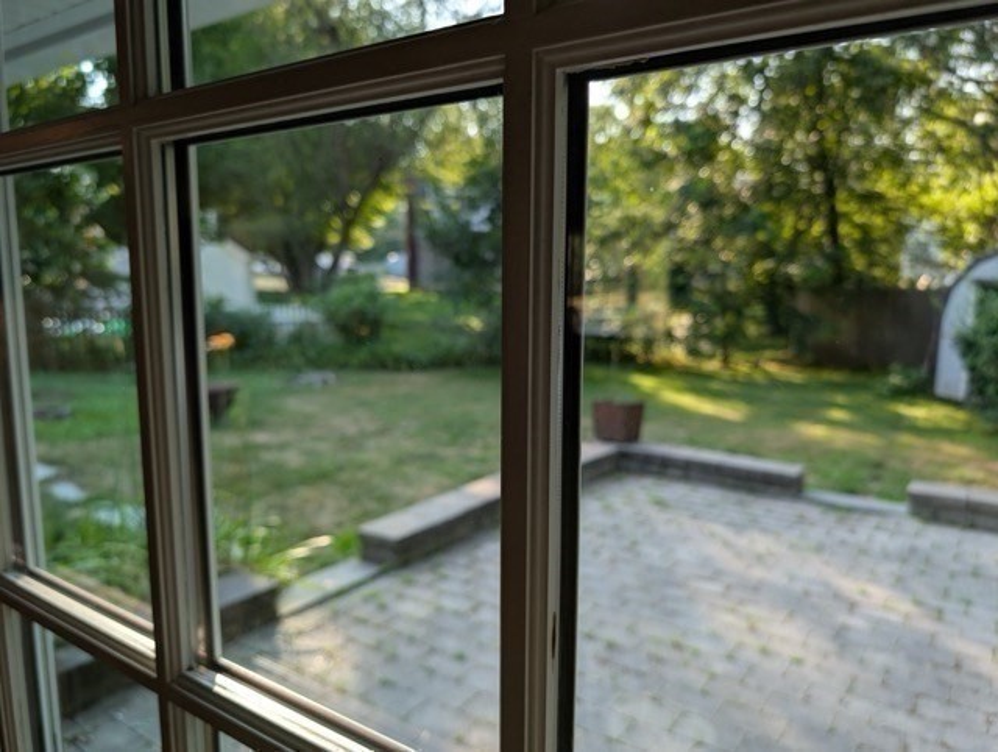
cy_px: 376
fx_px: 693
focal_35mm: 24
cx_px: 499
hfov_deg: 71.5
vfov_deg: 56.9
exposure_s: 1/75.6
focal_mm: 6.9
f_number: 1.68
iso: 21
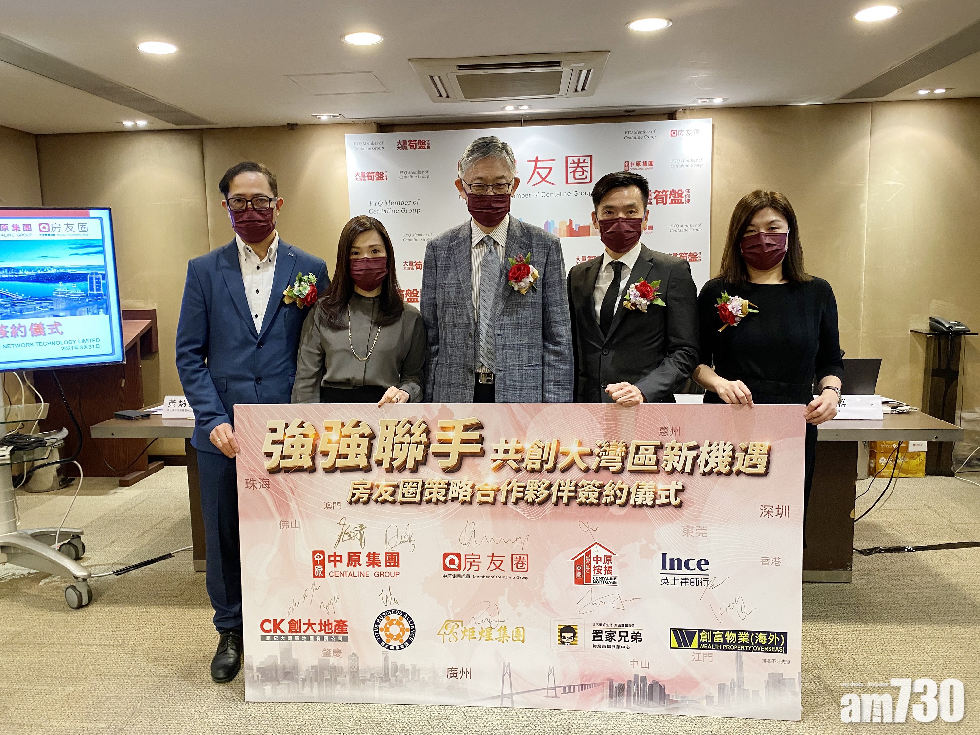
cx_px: 490
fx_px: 736
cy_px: 368
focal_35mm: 26
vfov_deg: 53.1
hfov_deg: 67.3
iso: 250
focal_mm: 4.25
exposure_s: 1/50
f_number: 1.8
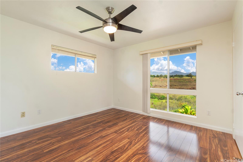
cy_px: 81
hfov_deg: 100.4
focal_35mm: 15
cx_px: 122
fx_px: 101
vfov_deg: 77.3
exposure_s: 1/500
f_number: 8
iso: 320
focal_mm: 10
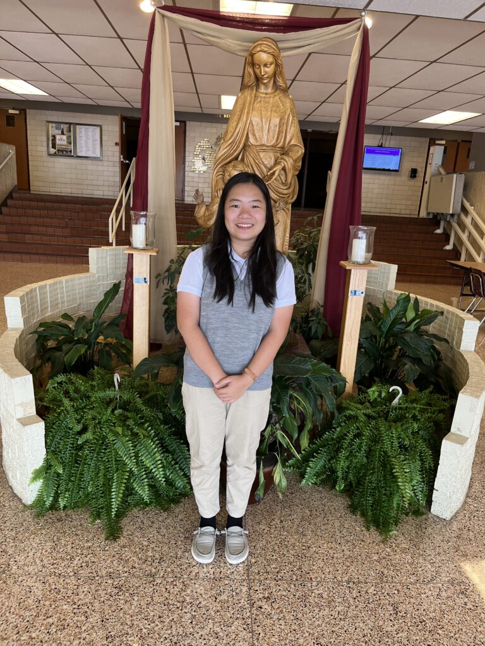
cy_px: 323
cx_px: 242
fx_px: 486
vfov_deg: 67.3
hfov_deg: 53.1
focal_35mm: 26
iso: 125
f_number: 1.6
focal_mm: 5.1
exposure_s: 1/120
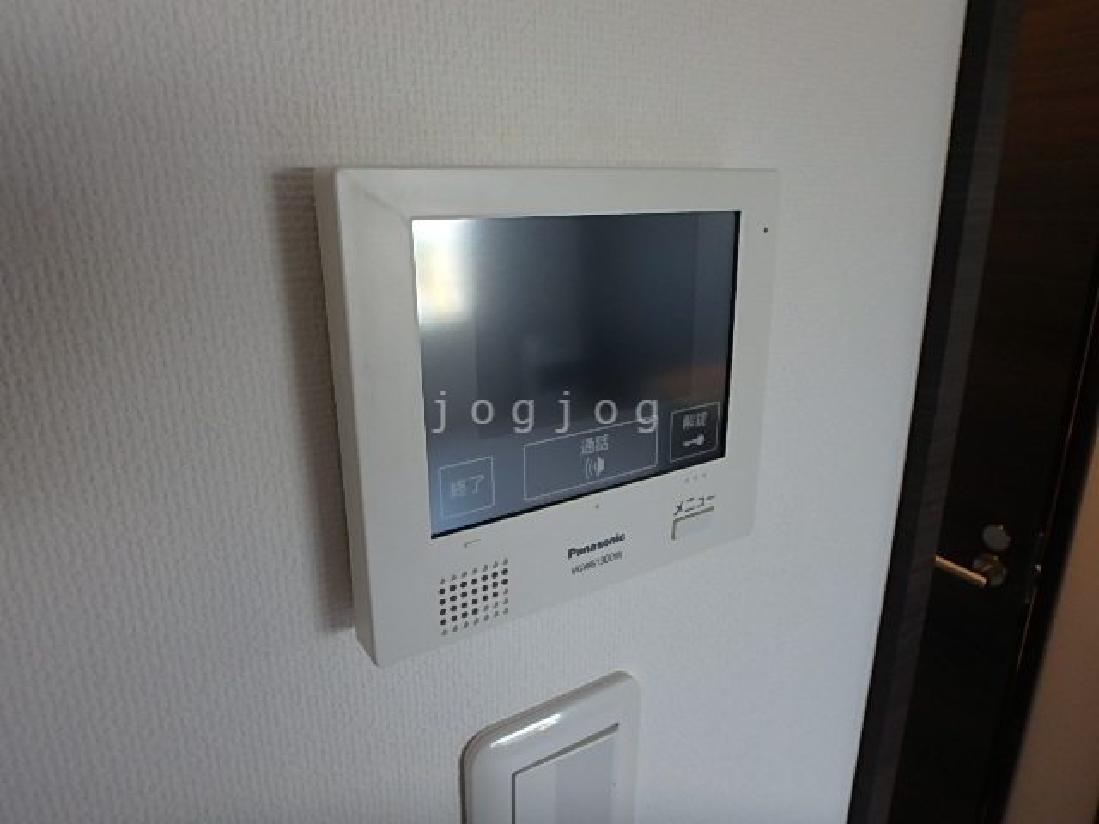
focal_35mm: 21
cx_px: 550
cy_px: 412
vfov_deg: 63.4
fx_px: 667
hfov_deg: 79.0
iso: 200
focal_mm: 3.7
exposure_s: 1/40
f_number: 3.5
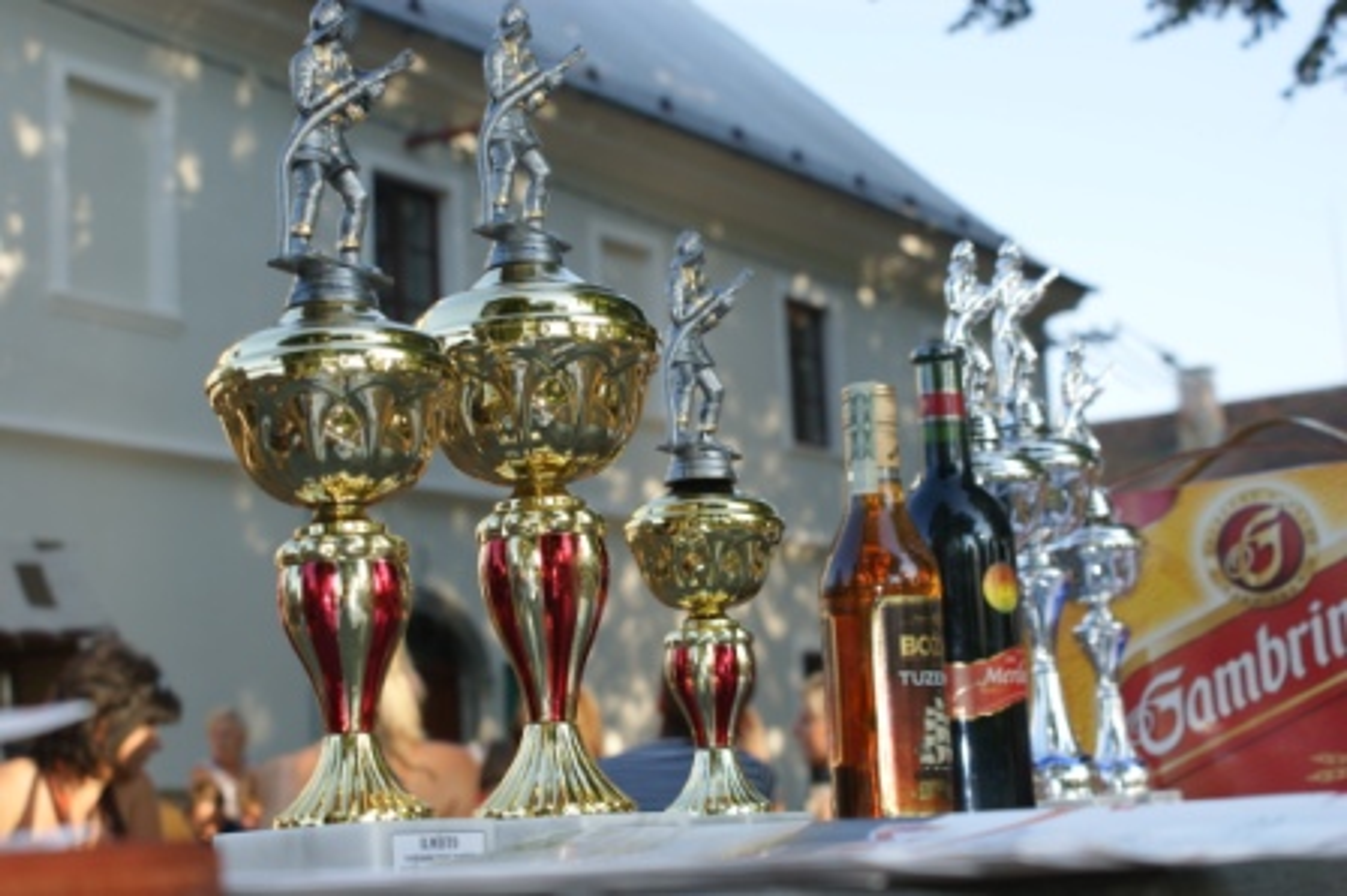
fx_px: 2243
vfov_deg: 22.6
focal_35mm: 60
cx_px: 674
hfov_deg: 33.4
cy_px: 448
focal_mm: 40
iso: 100
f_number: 6.3
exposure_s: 1/80
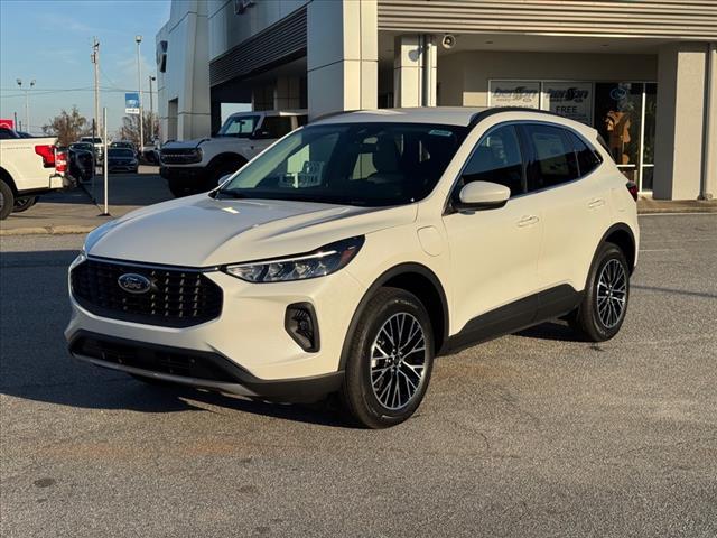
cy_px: 269
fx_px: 994
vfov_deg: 30.3
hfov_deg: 39.7
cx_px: 358
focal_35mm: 48
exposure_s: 1/6410
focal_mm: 6.76
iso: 64
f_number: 1.78
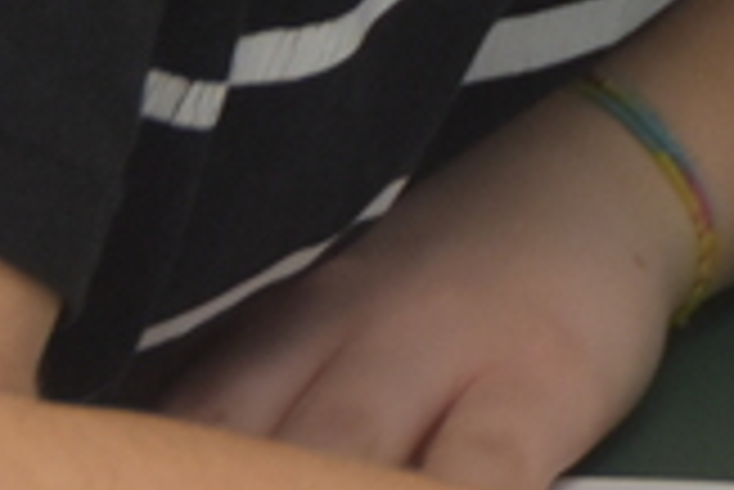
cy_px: -742
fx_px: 18488
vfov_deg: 1.5
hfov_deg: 2.3
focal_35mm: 906
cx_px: 1450
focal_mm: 82
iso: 1000
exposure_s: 1/60
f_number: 5
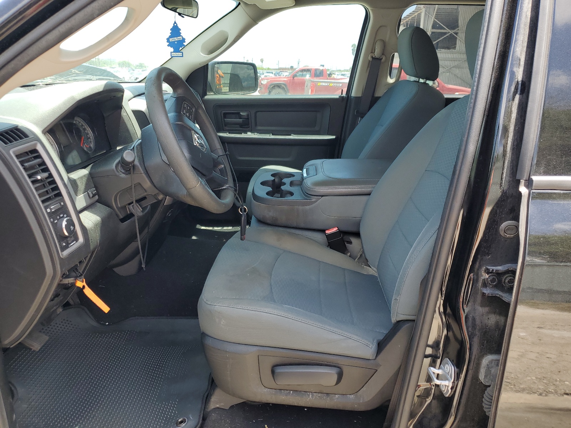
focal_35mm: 26
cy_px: 214
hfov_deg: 67.3
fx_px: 429
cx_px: 286
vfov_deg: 53.1
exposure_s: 1/323
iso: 50
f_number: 1.5
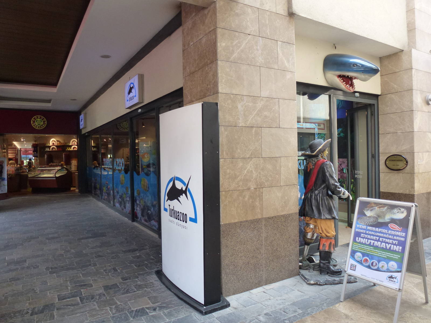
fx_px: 299
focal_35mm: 24
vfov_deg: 56.8
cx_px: 216
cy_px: 162
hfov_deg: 71.6
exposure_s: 1/60
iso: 160
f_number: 3.3
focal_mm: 4.3
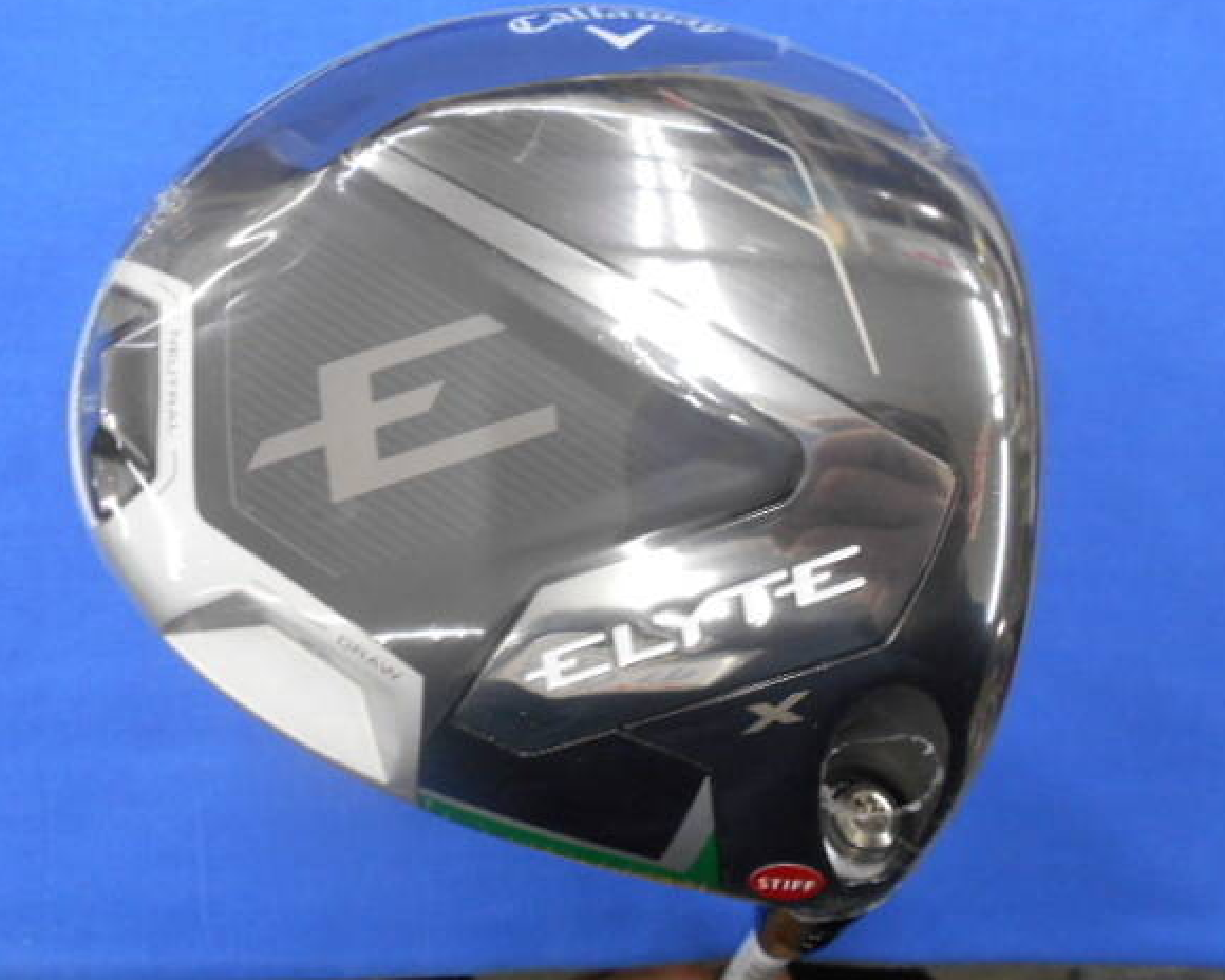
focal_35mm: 28
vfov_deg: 51.5
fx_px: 1015
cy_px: 475
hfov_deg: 62.2
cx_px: 598
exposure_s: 1/30
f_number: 3.2
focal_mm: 4.6
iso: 220
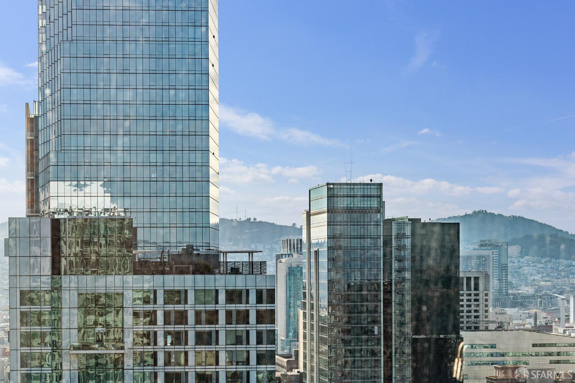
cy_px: 192
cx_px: 288
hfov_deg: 18.6
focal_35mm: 110
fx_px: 1756
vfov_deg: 12.4
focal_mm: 110
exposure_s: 1/320
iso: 64
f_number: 11
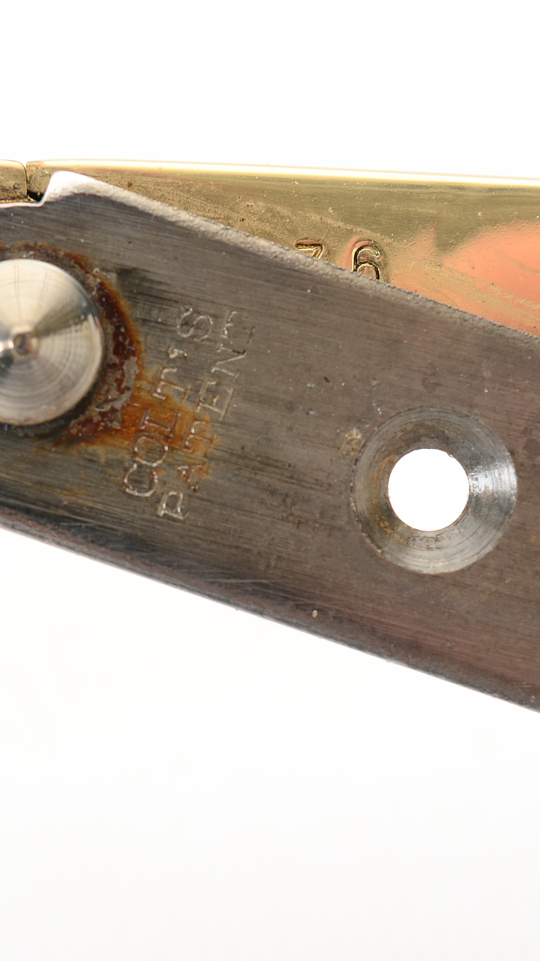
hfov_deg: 8.8
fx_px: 3509
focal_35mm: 138
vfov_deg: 15.6
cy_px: 493
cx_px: 27
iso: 250
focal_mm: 55
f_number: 10
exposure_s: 1/80
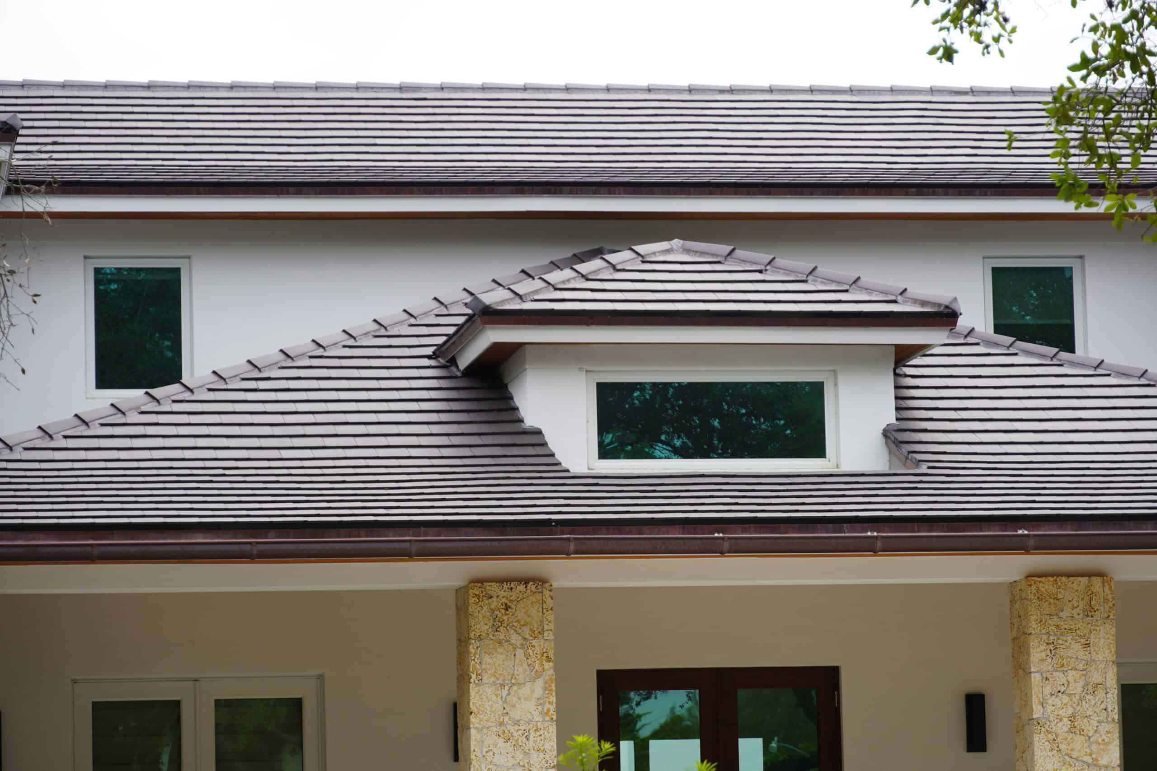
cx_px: 578
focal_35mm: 132
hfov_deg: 15.5
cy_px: 386
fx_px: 4242
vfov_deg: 10.4
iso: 100
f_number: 5.6
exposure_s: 1/200
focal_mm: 88
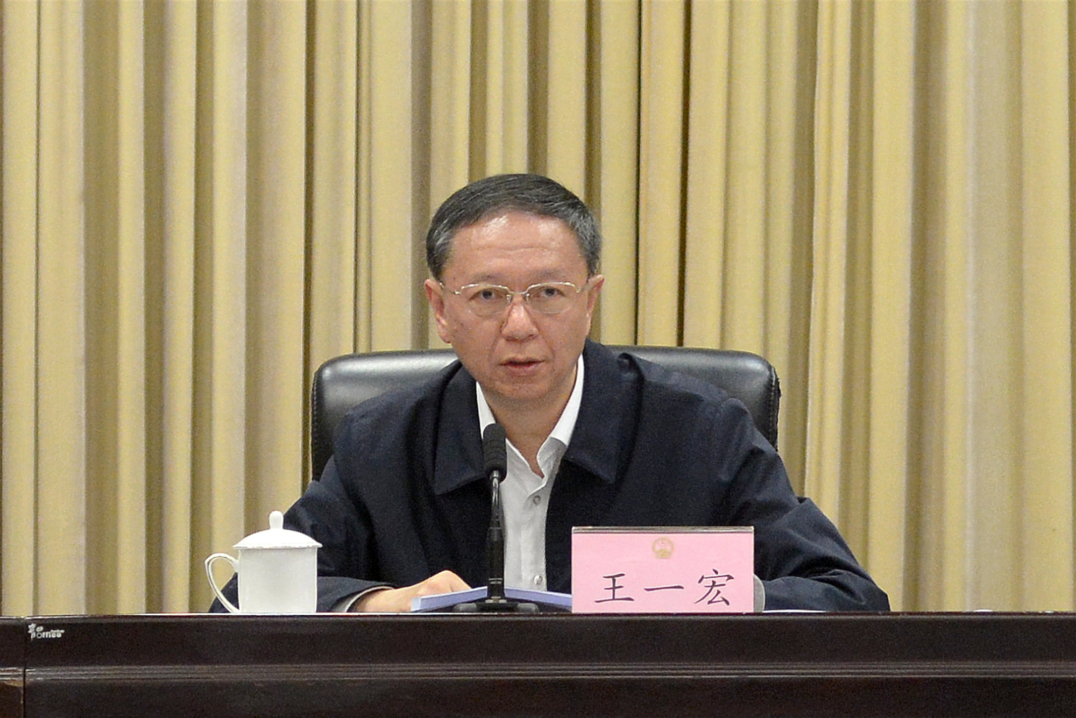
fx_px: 3139
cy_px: 359
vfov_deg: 13.1
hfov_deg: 19.4
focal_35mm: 105
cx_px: 538
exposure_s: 1/125
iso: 1600
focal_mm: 105
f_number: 5.6
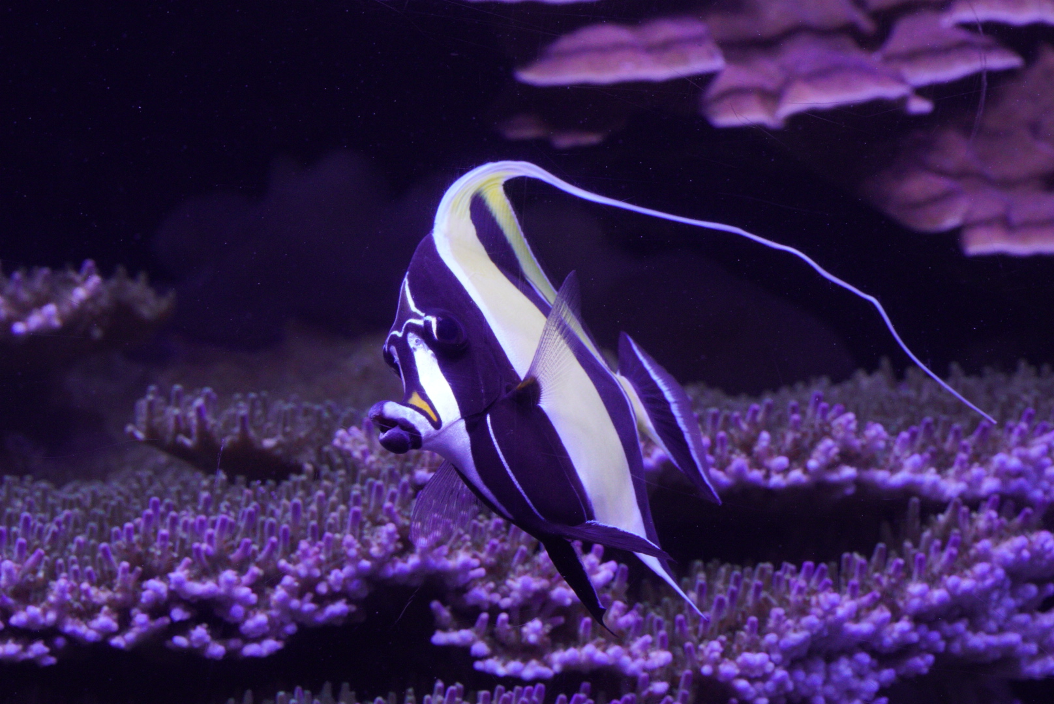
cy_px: 352
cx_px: 527
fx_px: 3955
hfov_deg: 15.2
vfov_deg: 10.2
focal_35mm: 135
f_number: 11
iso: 1600
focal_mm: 90
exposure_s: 1/160
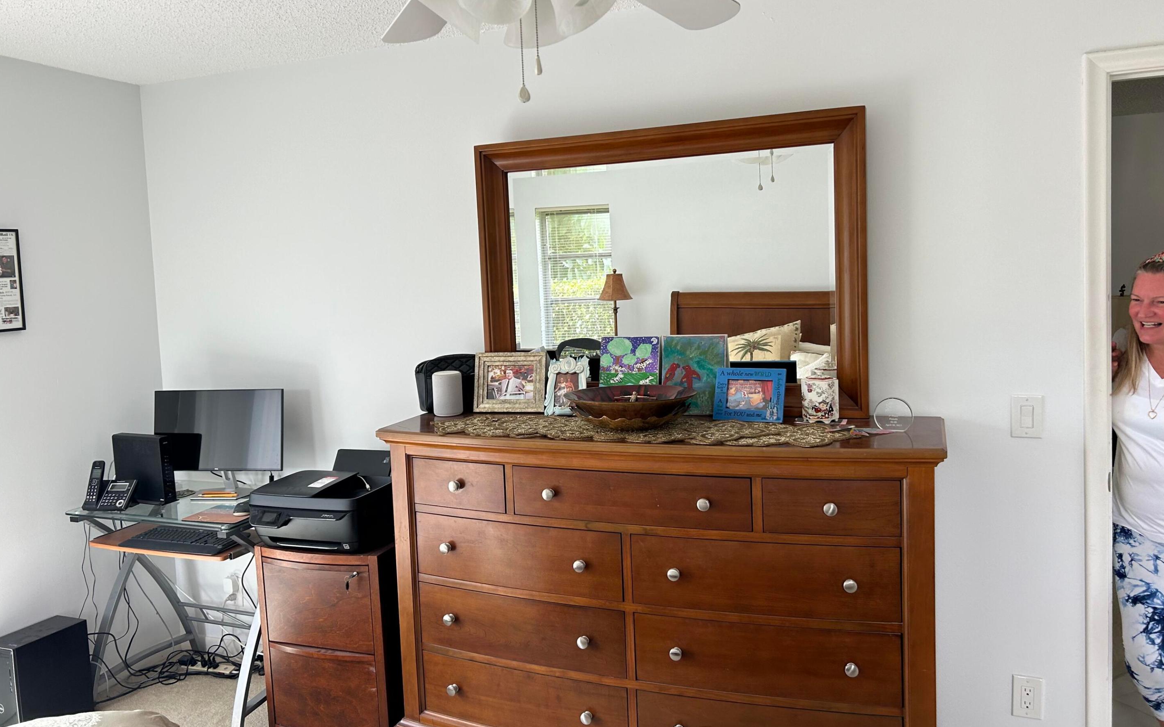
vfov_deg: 44.5
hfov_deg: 66.5
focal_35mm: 28
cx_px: 574
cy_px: 338
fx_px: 888
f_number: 1.5
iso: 64
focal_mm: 5.7
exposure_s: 1/121
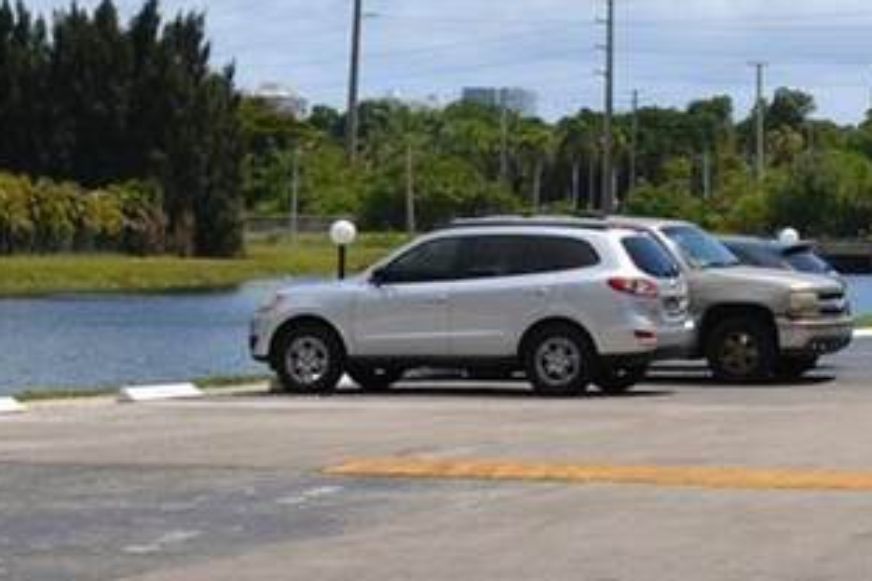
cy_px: -353
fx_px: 2979
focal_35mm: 123
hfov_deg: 16.0
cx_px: 1059
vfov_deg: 10.7
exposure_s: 1/320
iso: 100
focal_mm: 20
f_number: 9
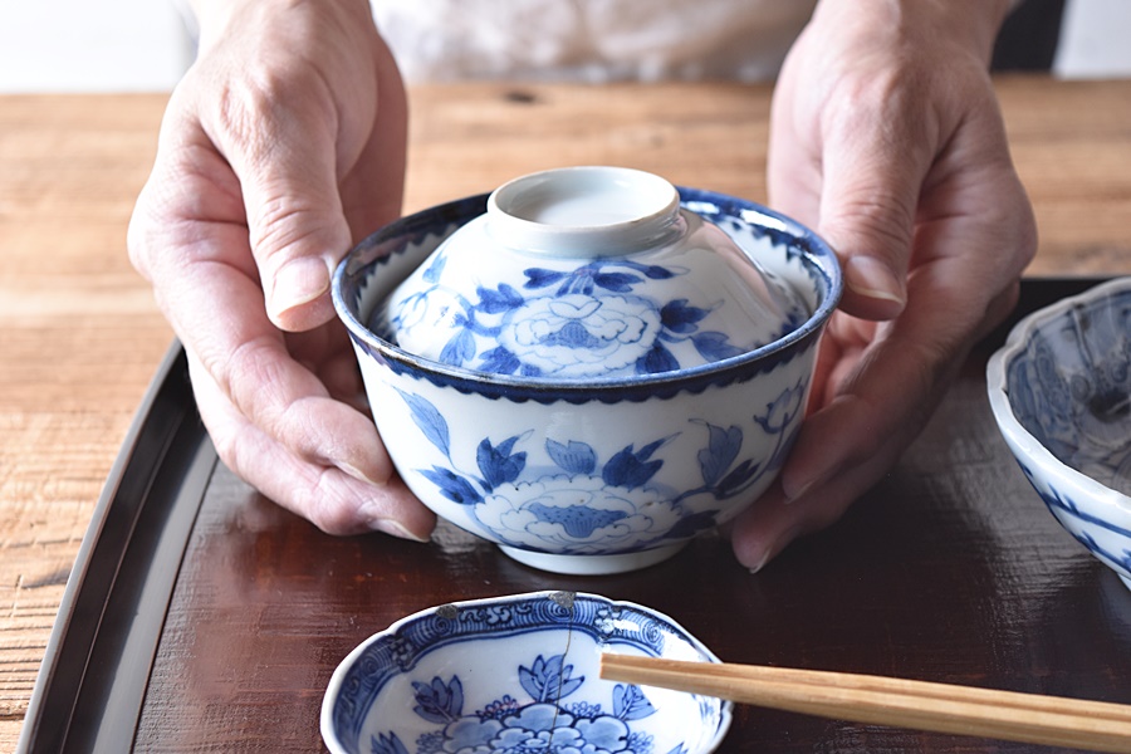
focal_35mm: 82
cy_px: 377
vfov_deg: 16.6
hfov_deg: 24.6
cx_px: 566
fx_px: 2592
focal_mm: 55
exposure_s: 1/6
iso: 400
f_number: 5.6
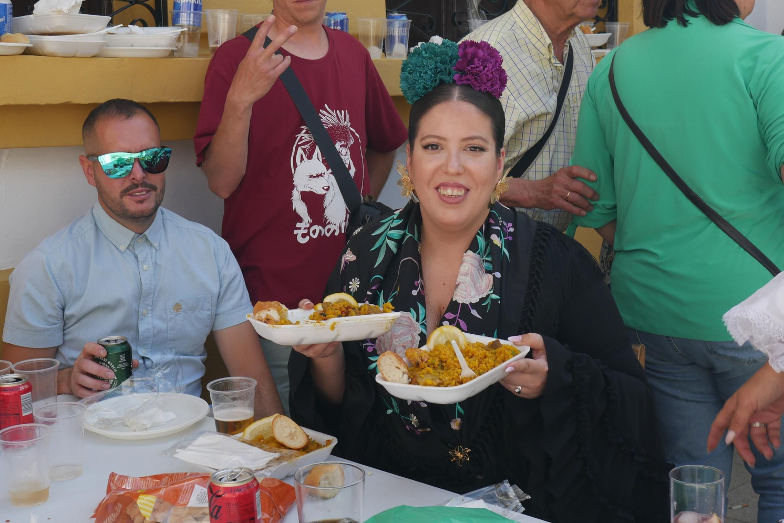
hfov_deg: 34.5
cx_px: 365
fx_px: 1263
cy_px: 241
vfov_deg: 23.4
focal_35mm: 58
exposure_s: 1/200
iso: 200
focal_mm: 26
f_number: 7.1
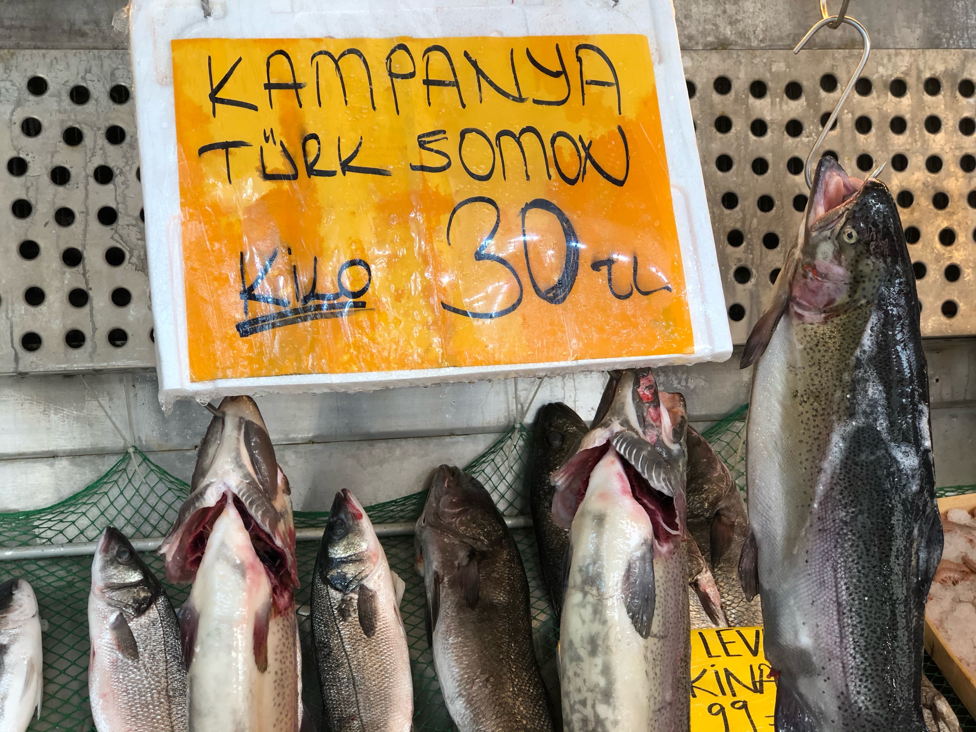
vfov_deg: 25.7
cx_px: 488
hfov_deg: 33.8
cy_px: 366
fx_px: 1607
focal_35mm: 57
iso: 80
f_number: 2.8
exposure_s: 1/120
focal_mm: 6.6
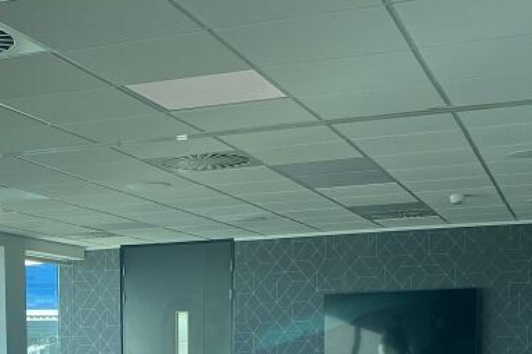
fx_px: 1063
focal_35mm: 72
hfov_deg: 27.5
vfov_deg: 17.8
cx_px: 97
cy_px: 444
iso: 32
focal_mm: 4.25
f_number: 1.8
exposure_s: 1/173
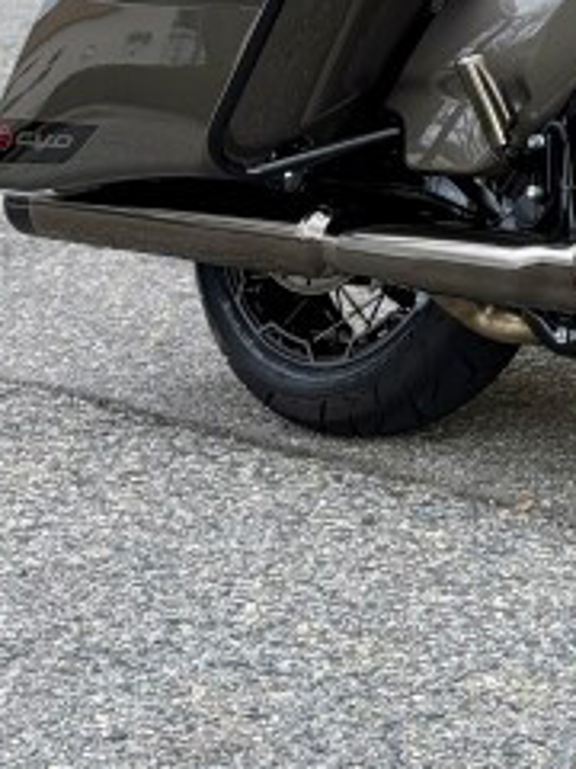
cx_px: 864
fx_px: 3550
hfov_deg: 9.0
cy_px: -160
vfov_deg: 12.1
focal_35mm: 160
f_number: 1.78
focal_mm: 6.76
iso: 64
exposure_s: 1/917
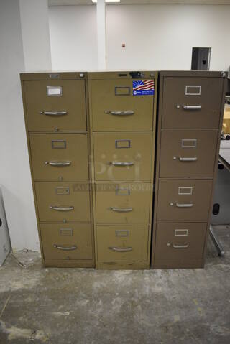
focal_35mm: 30
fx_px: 287
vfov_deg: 61.9
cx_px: 115
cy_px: 172
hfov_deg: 43.7
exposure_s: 1/125
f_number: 3.5
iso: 2000
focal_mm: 20
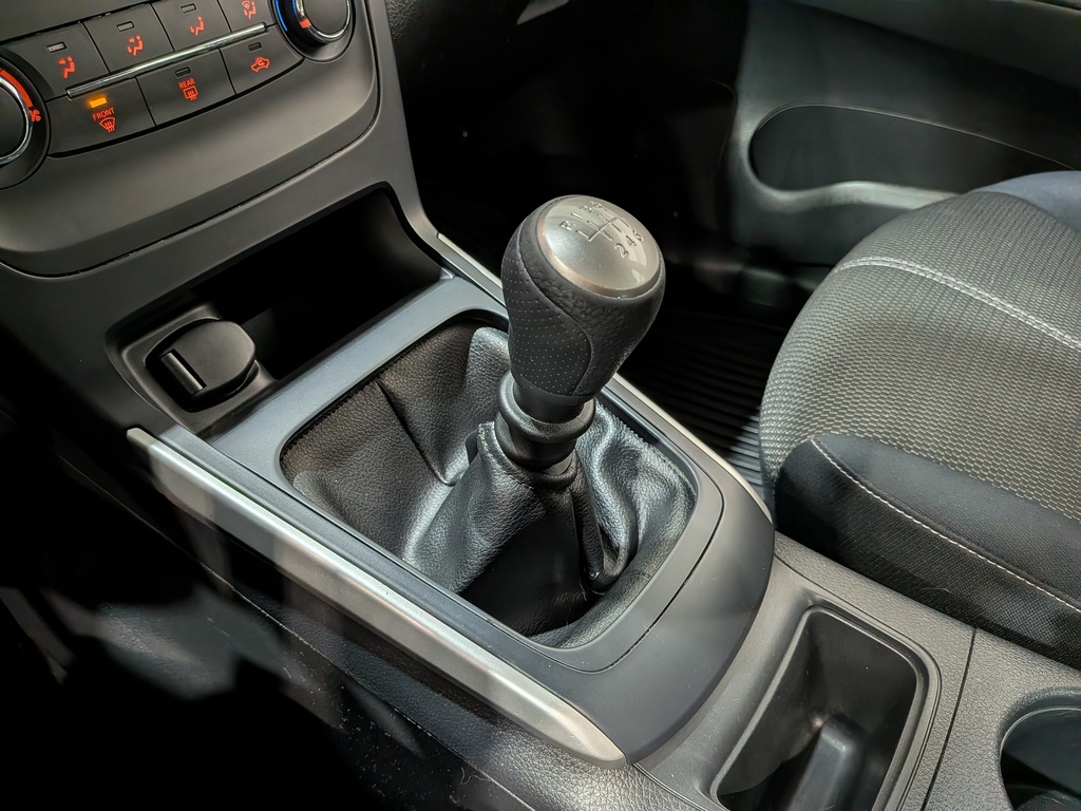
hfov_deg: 71.6
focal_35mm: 24
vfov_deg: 56.8
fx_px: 749
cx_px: 540
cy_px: 406
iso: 68
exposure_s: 1/120
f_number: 1.7
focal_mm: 4.53
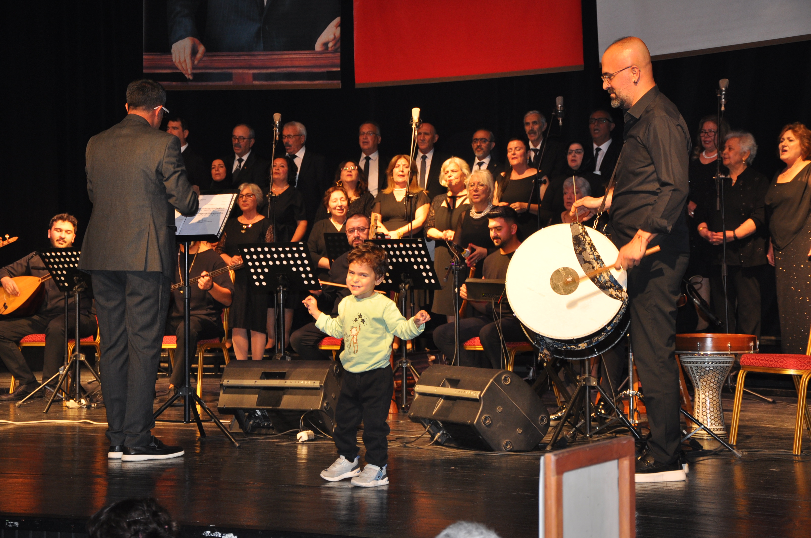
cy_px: 269
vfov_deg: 18.9
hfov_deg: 28.1
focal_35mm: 72
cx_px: 406
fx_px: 1620
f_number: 4.8
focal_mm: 48
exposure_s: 1/60
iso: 400
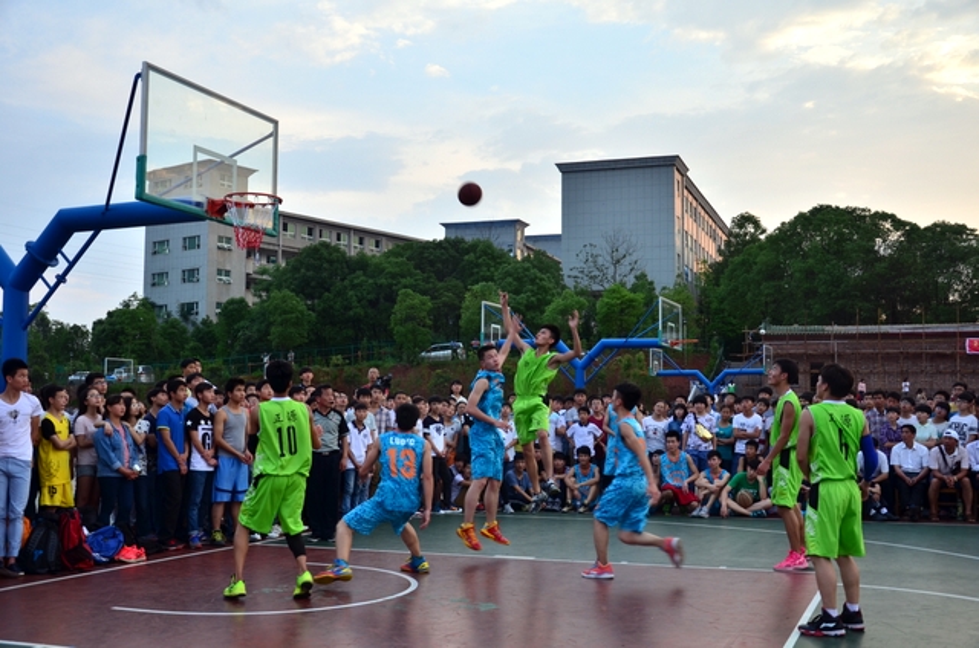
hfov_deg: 49.6
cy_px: 324
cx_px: 490
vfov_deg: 34.1
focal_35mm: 39
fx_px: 1058
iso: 100
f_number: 5
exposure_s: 1/100
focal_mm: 26
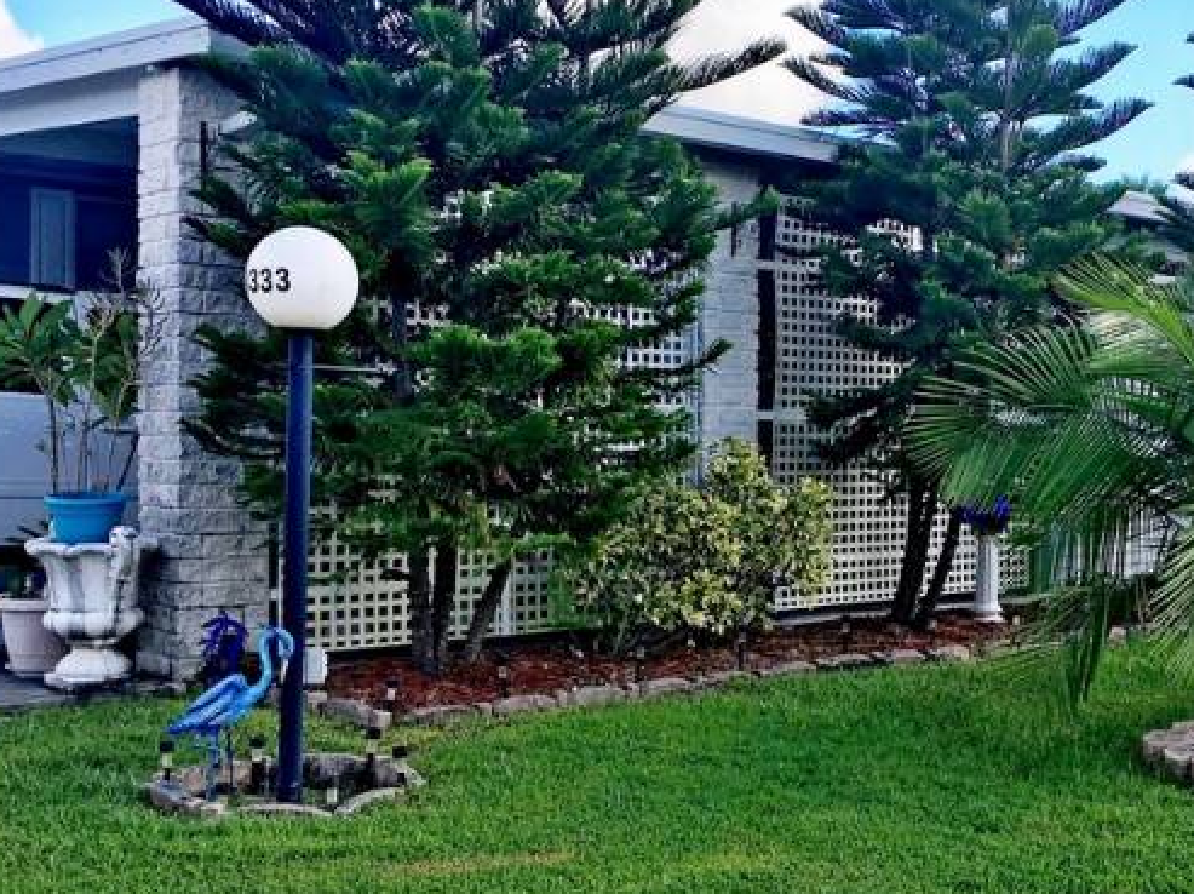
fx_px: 1723
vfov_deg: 29.1
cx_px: 879
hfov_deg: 37.4
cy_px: 491
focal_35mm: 50
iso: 25
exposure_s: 1/630
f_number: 2.2
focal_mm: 4.15
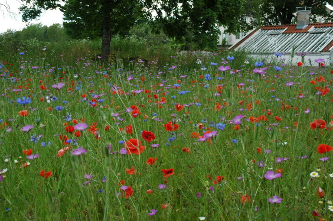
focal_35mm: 44
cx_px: 166
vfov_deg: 30.8
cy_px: 110
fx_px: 402
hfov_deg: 45.0
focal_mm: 29
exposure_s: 1/125
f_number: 8
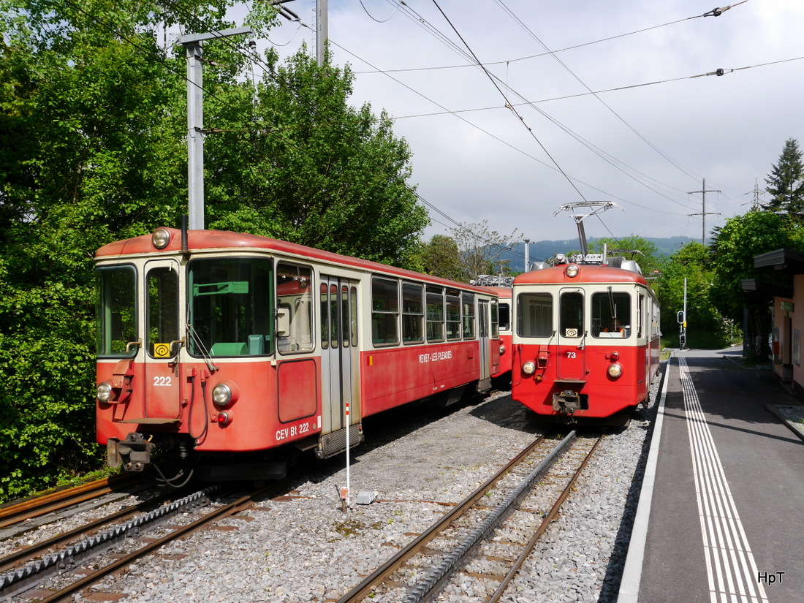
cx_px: 402
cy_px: 302
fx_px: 743
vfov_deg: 44.2
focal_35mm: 32
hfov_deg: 56.8
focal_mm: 16
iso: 160
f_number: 8
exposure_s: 1/400
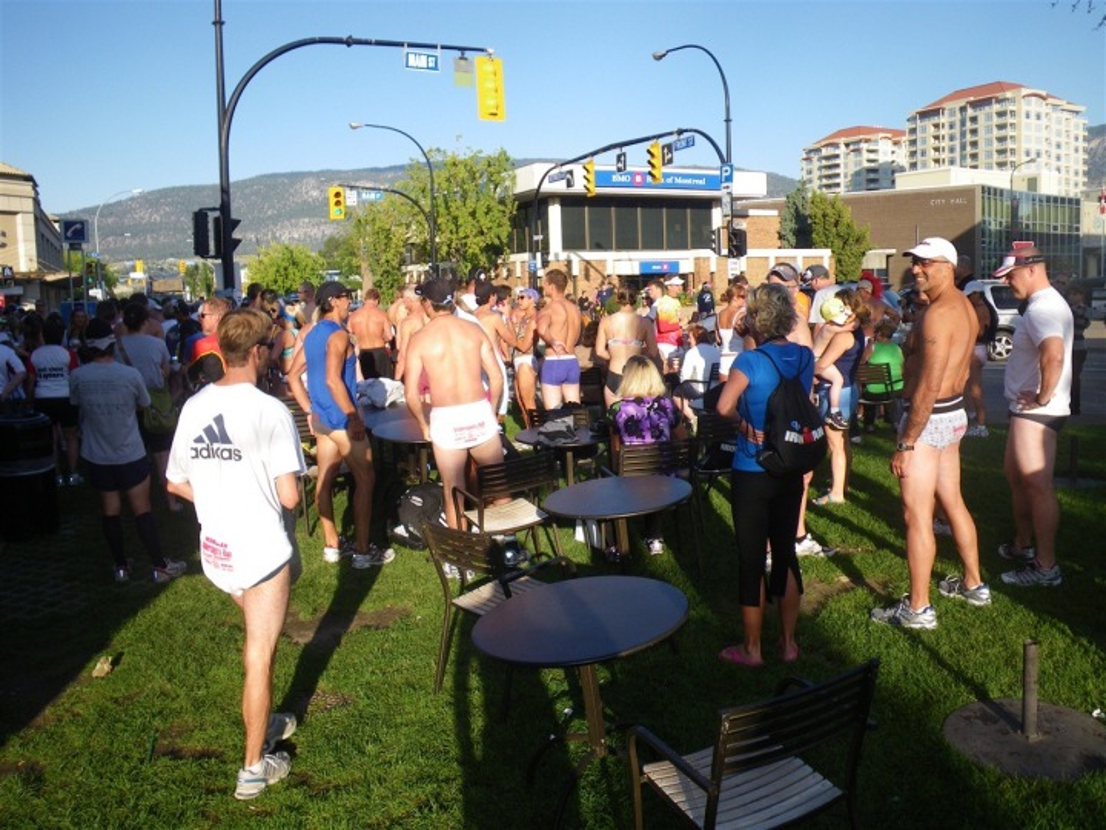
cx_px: 553
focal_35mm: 28
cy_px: 415
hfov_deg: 63.4
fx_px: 895
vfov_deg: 49.7
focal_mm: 5
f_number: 4.2
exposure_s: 1/250
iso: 64
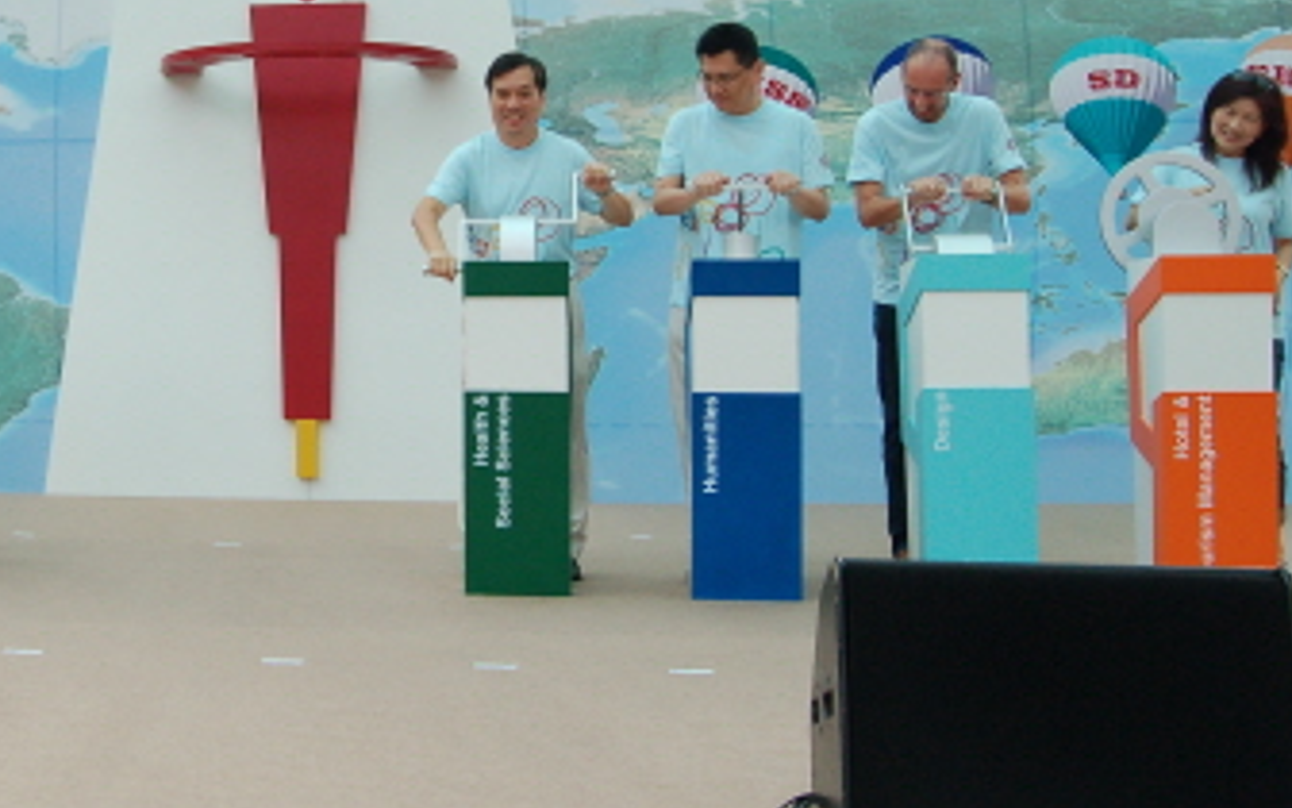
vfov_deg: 25.8
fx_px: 1725
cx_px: 269
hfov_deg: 39.5
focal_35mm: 49
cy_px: 135
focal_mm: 18
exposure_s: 1/250
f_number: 8
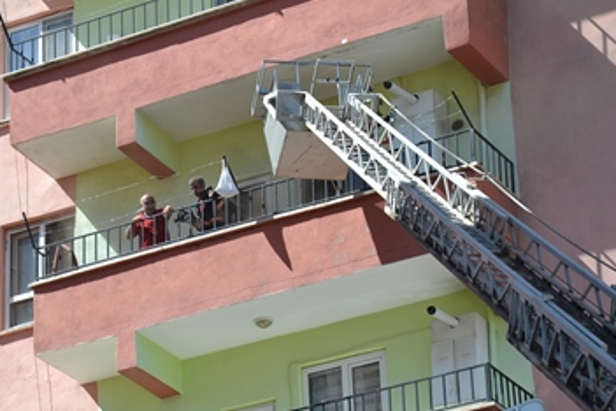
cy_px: 252
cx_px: 183
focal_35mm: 171
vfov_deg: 8.0
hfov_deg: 12.0
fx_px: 2926
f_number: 5.6
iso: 320
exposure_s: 1/500
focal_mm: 80
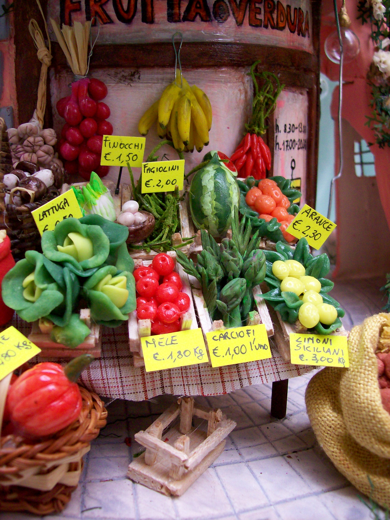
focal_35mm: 36
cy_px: 260
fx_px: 541
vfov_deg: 51.4
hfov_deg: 39.6
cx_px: 195
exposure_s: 1/32
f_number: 2.7
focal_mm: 6
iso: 130
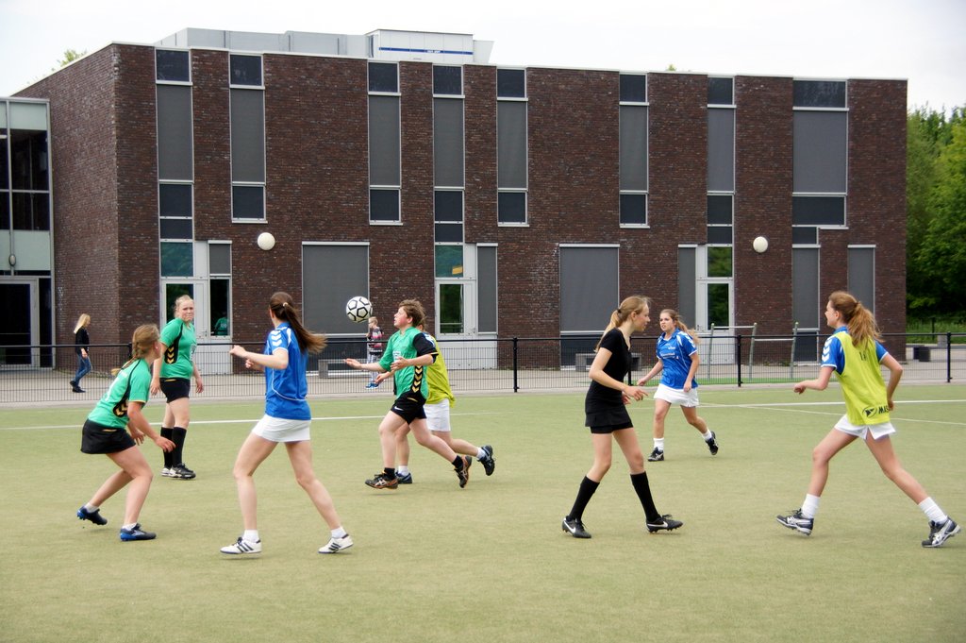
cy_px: 322
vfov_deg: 20.1
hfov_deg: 29.9
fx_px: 1810
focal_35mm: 68
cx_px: 483
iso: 500
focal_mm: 45
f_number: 4.5
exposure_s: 1/2000
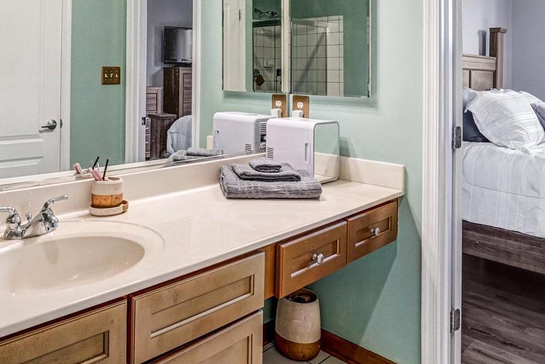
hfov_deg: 63.4
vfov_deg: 43.7
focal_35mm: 28
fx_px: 424
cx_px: 171
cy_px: 61
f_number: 8
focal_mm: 16
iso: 1250
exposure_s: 1/60
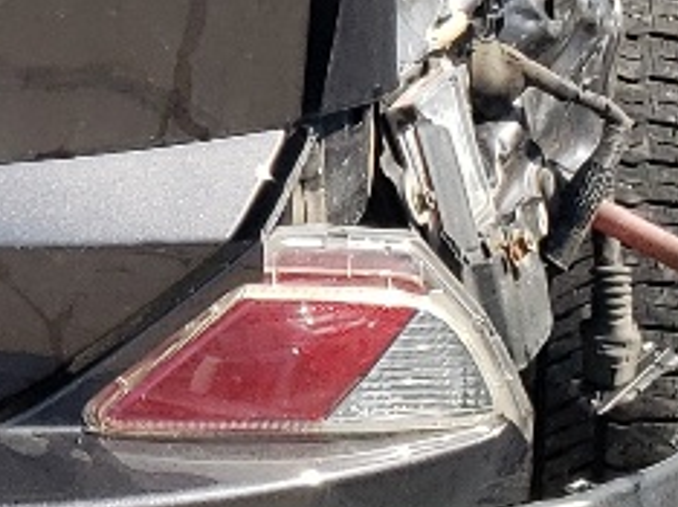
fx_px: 3483
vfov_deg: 8.0
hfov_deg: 10.1
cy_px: -403
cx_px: -768
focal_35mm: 178
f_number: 1.5
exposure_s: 1/1429
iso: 50
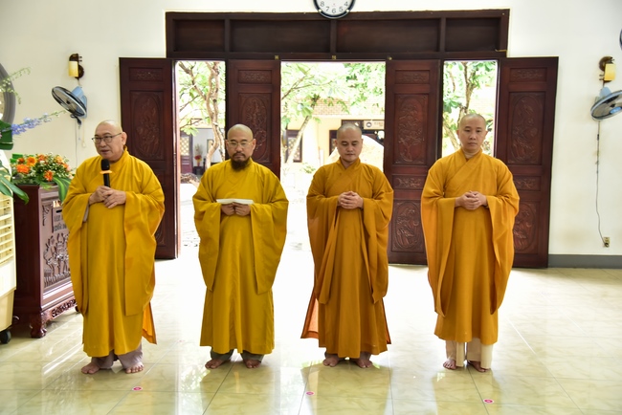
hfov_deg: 48.4
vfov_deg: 33.4
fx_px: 691
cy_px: 208
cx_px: 311
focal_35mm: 40
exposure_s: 1/50
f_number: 4
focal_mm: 40
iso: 1250
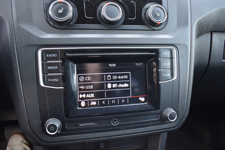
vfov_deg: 47.9
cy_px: 75
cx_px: 112
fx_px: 169
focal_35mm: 27
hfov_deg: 67.4
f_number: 4
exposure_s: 1/60
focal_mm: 18
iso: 800
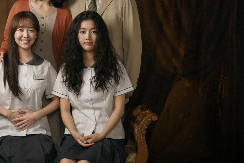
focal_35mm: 64
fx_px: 434
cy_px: 50
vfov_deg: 21.1
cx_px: 62
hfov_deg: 30.9
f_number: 5
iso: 320
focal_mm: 40
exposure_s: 1/160
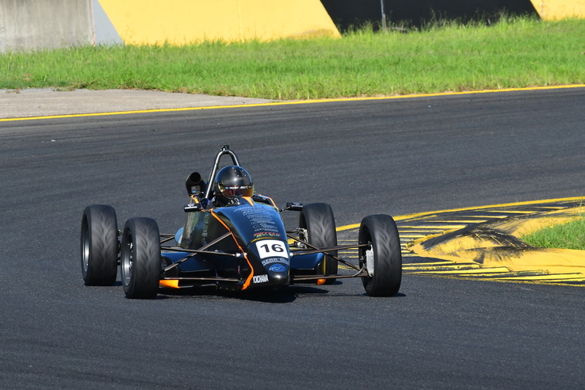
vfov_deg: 3.1
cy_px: 185
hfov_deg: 4.7
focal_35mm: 439
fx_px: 7133
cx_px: 297
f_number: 11
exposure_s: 1/640
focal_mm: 270
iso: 500
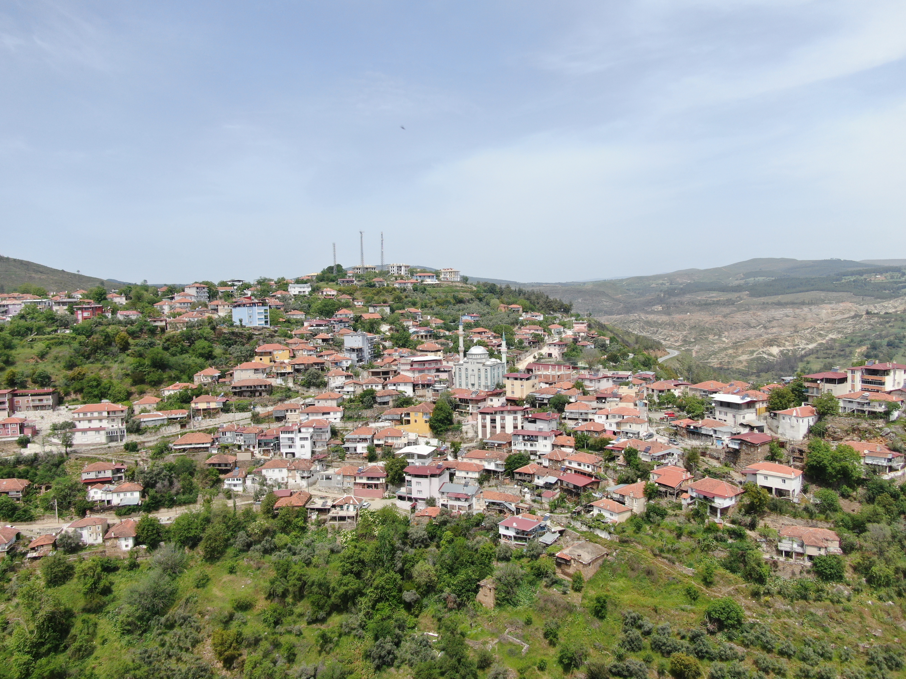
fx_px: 628
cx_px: 453
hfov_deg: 71.6
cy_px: 340
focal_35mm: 24
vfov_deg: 56.8
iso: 100
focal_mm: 4.39
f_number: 2.8
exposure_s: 1/1000
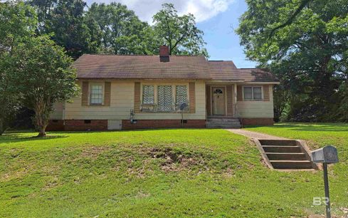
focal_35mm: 26
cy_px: 88
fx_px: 247
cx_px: 172
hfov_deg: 70.4
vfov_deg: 47.4
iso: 50
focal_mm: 5.23
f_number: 1.8
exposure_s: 1/1160
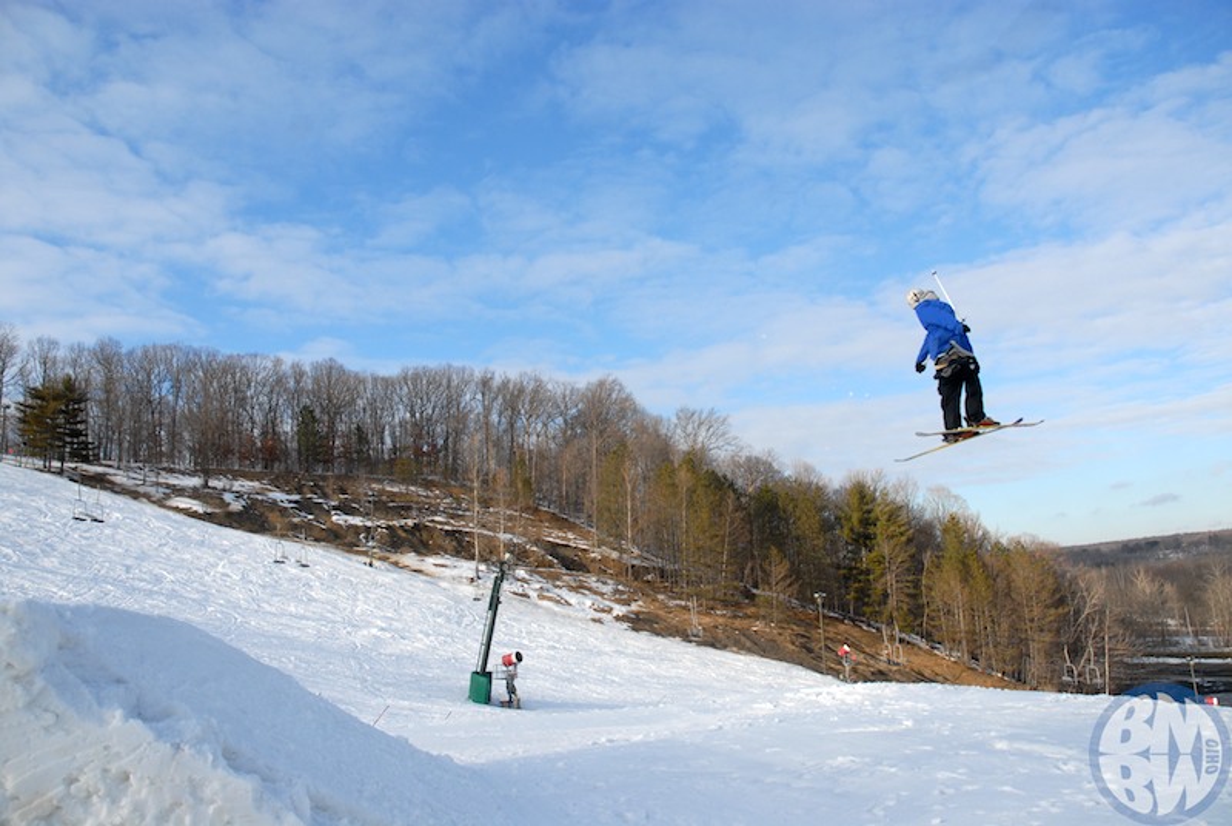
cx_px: 616
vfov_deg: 48.1
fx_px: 925
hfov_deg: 67.3
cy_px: 413
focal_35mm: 27
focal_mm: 18
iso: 200
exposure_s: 1/800
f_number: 5
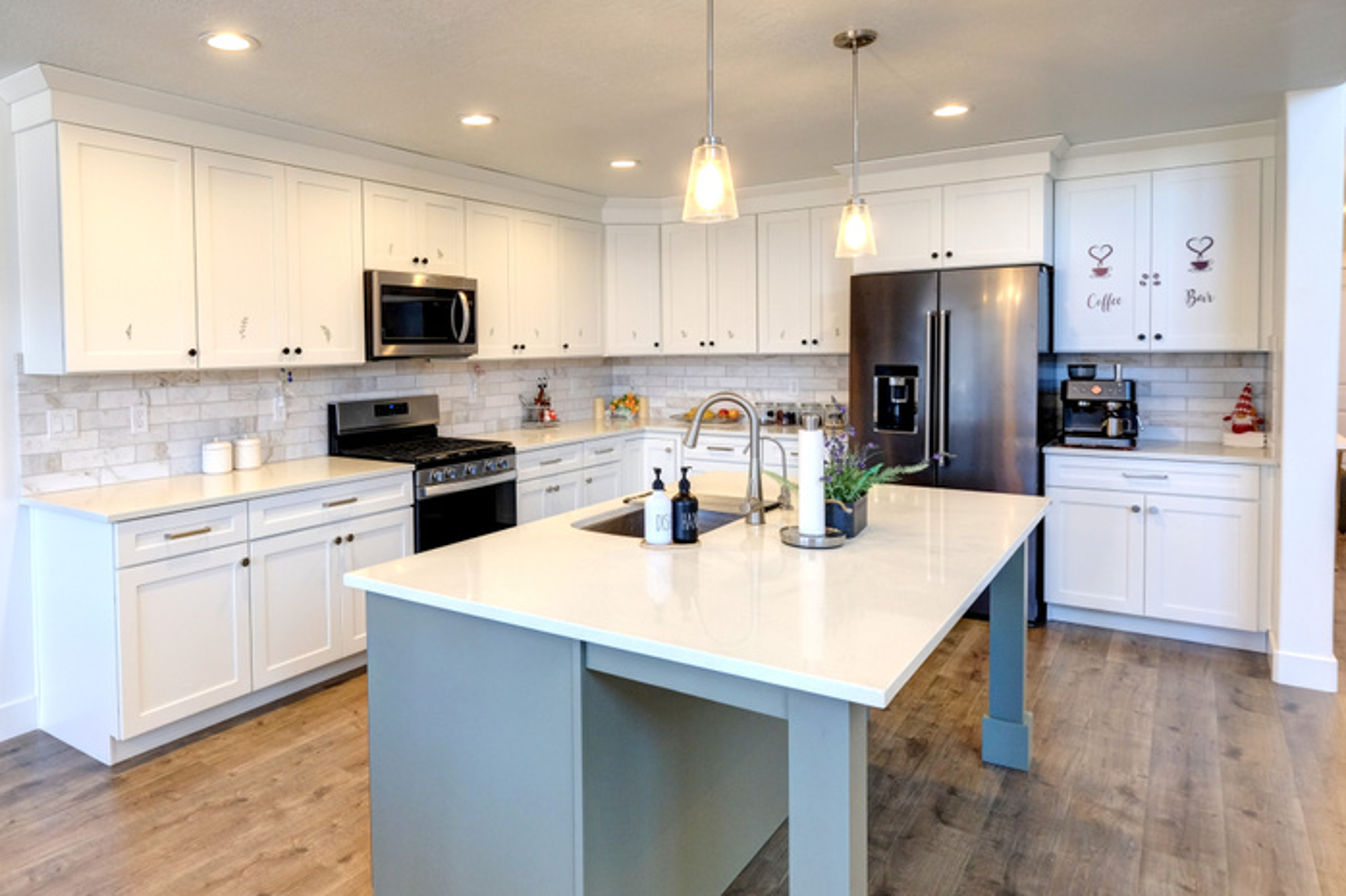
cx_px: 521
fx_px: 822
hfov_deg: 77.4
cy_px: 366
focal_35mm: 22
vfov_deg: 56.8
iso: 250
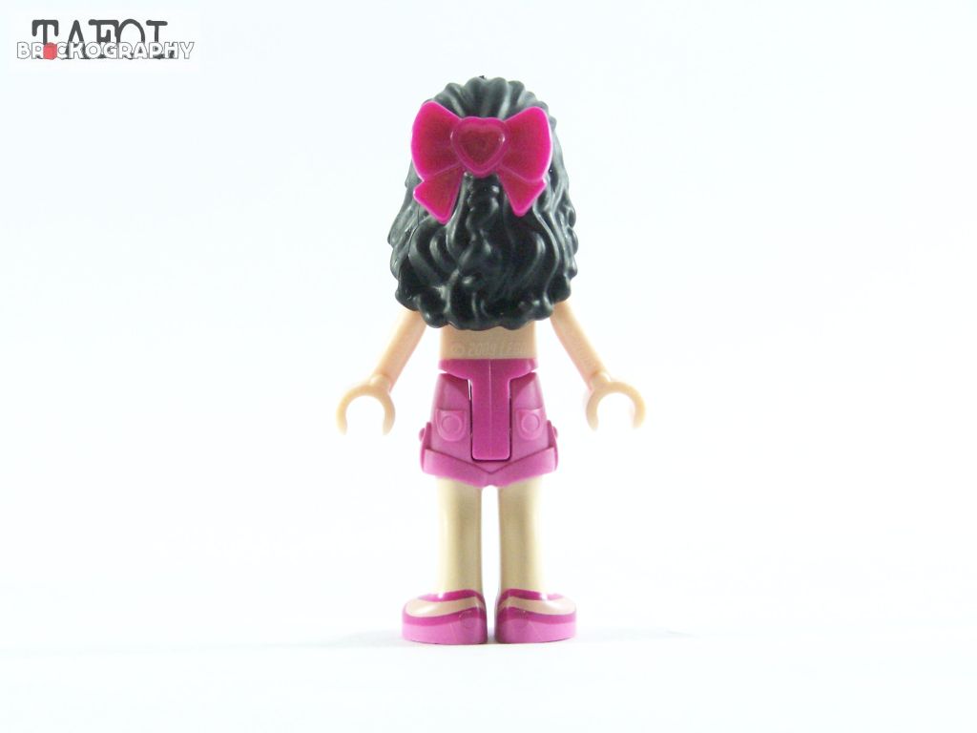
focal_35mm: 94
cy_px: 366
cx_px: 488
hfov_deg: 20.9
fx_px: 2653
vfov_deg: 15.7
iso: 400
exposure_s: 1/60
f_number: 4
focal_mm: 15.6
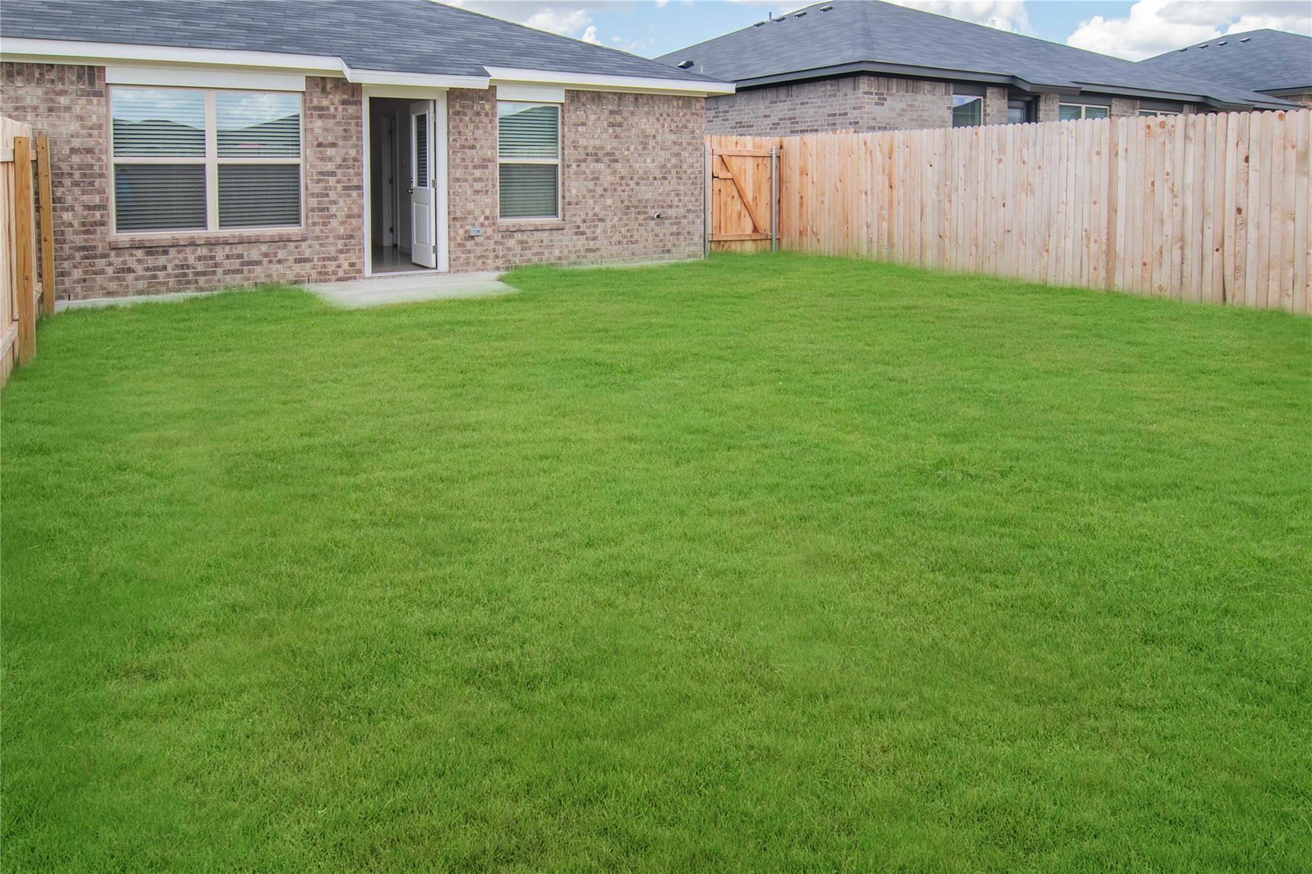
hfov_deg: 81.2
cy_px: 437
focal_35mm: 21
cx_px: 656
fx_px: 765
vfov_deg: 59.5
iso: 200
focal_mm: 14
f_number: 8
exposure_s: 1/250
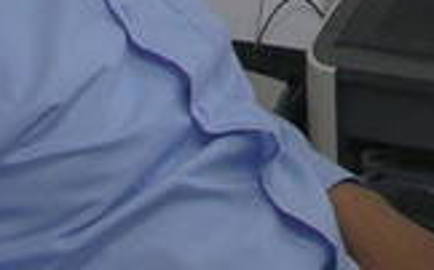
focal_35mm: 196
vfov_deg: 6.4
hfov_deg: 10.4
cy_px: -329
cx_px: 646
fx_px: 2317
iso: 102
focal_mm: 5.8
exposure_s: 1/27.9
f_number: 2.8
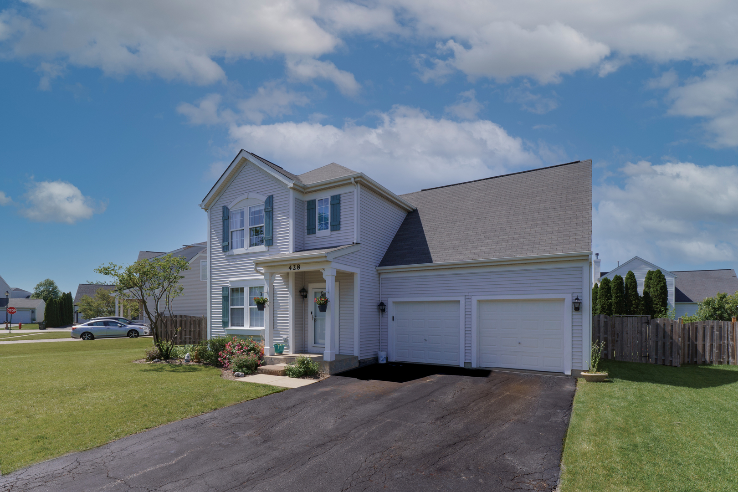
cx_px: 369
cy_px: 246
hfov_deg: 95.0
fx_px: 338
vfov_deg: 72.1
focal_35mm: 16
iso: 100
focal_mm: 11
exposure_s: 1/200
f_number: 11
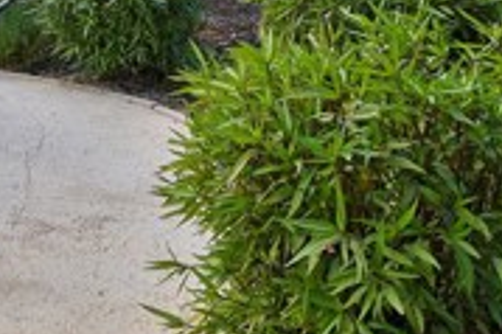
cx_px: -205
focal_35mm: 70
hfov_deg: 24.1
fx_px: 972
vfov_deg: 18.5
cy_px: -67
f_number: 11
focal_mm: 13
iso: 250
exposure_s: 1/10
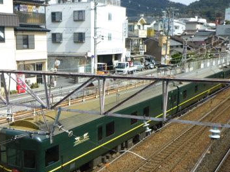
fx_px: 346
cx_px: 79
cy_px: 130
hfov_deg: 36.5
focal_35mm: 52
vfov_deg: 27.6
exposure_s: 1/800
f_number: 3.3
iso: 100
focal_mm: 5.2
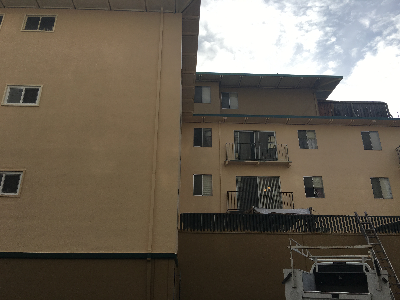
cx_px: 200
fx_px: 335
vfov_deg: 48.2
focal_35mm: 29
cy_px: 150
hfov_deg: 61.7
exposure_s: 1/1425
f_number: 2.2
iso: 25
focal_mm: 4.15
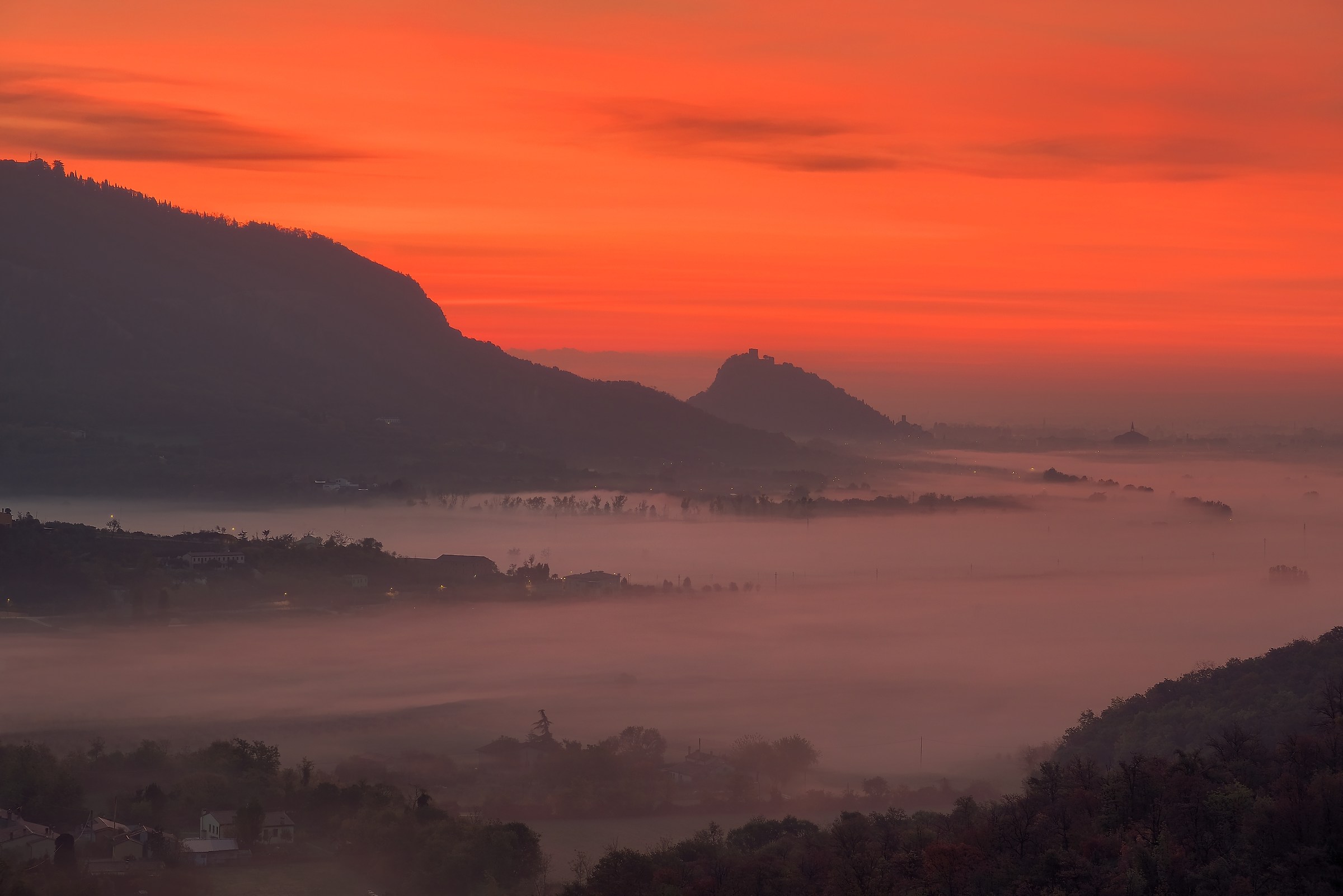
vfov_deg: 16.5
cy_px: 448
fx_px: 3096
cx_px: 672
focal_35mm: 83
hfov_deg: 24.5
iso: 640
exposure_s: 2.1
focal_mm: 55
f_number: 9
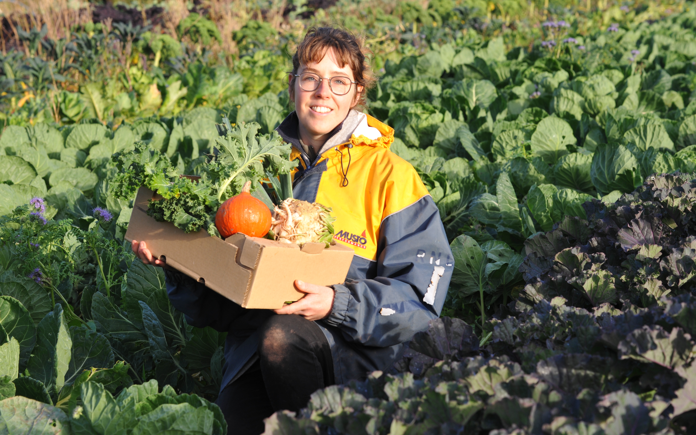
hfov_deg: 17.5
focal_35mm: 119
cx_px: 350
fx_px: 2257
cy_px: 230
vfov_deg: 11.0
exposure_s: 1/125
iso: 400
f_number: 10
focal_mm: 116
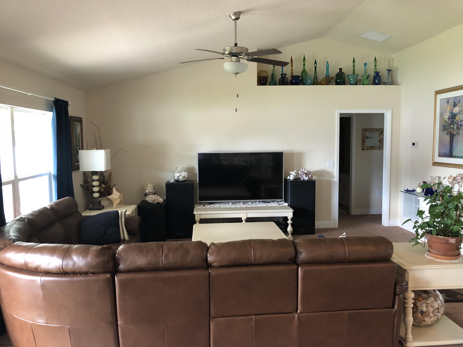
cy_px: 174
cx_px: 232
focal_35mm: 28
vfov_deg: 49.7
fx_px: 375
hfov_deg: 63.4
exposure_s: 1/15
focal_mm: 4
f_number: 1.8
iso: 80
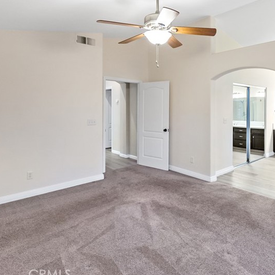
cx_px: 181
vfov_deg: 66.3
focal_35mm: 23
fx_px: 207
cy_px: 105
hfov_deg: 65.7
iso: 1250
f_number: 2.8
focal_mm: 14
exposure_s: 1/160
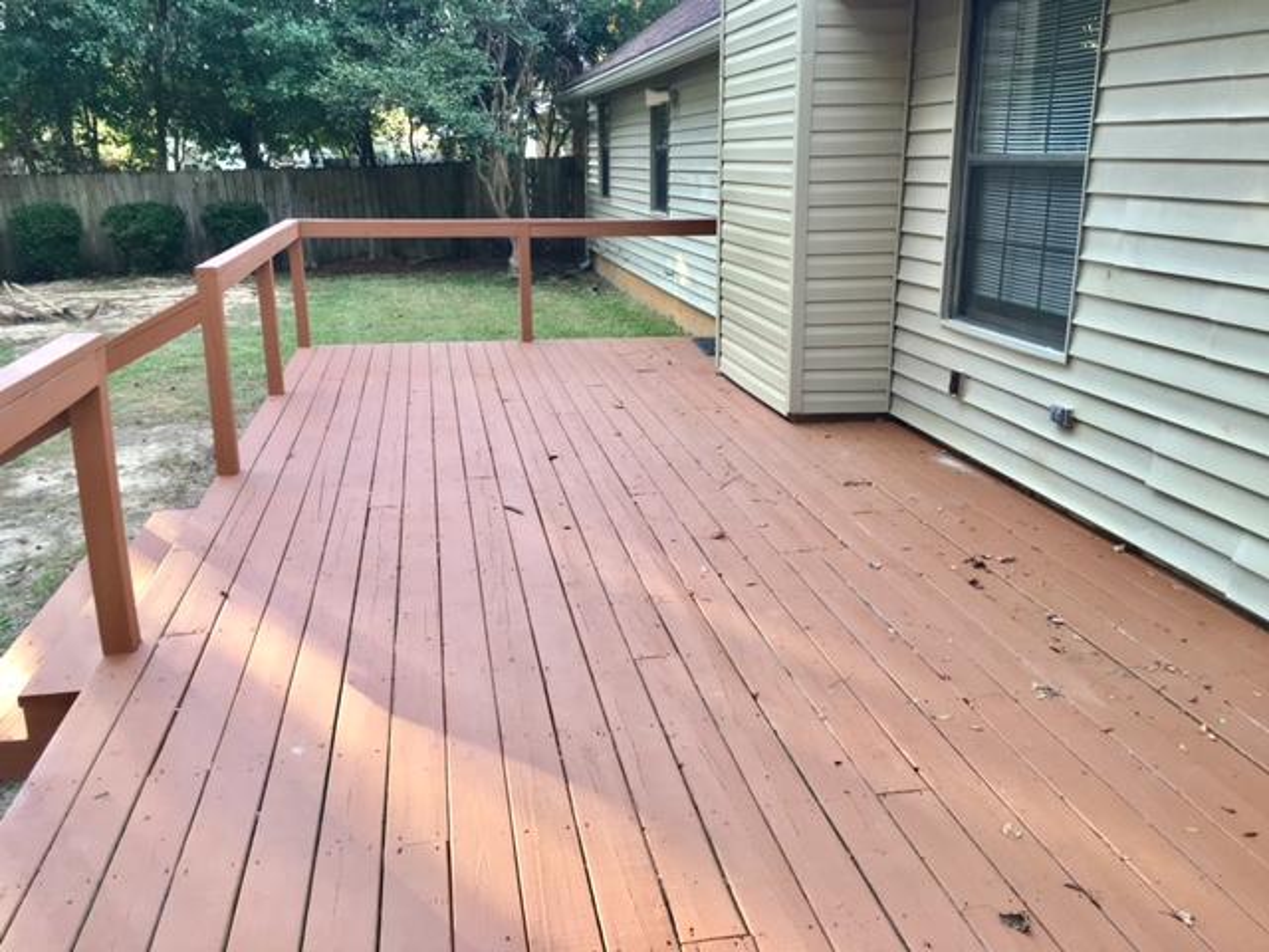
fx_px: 1063
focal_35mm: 29
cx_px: 634
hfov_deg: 61.7
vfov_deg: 48.2
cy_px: 476
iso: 40
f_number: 2.2
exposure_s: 1/100
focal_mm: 4.15
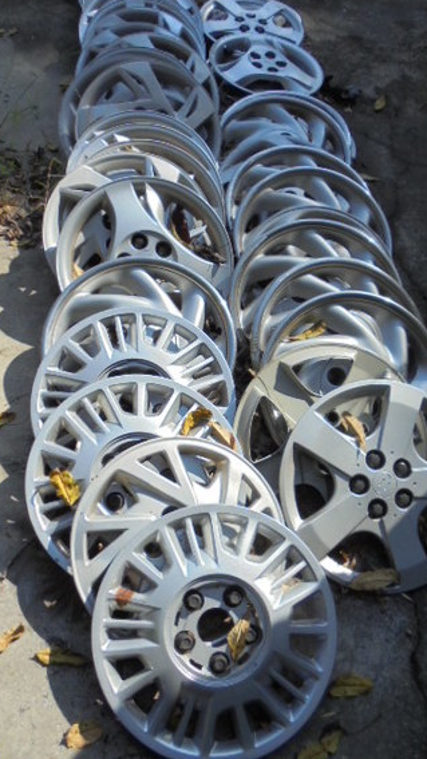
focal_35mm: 29
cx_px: 207
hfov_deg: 40.2
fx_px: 584
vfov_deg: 66.1
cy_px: 372
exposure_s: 1/800
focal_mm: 4.6
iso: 100
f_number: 3.5
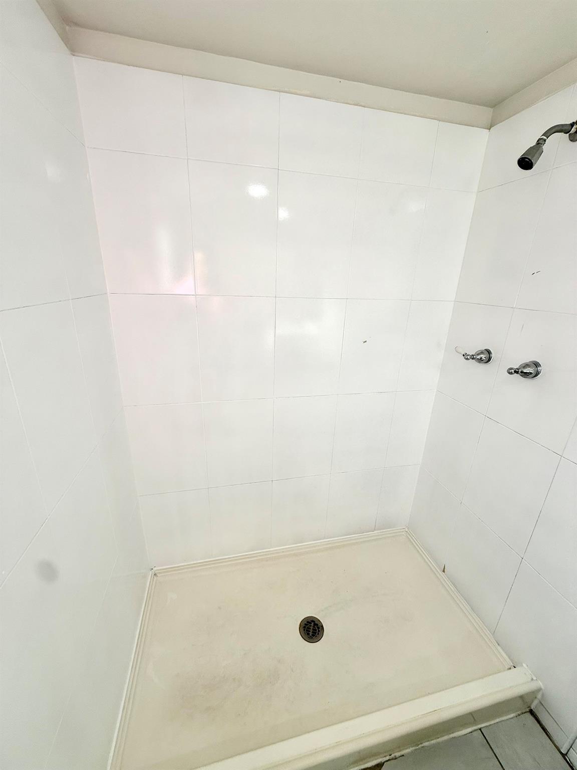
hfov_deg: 85.7
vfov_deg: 102.1
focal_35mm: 14
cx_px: 288
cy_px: 385
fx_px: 311
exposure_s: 1/182
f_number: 2.2
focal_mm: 2.22
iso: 50
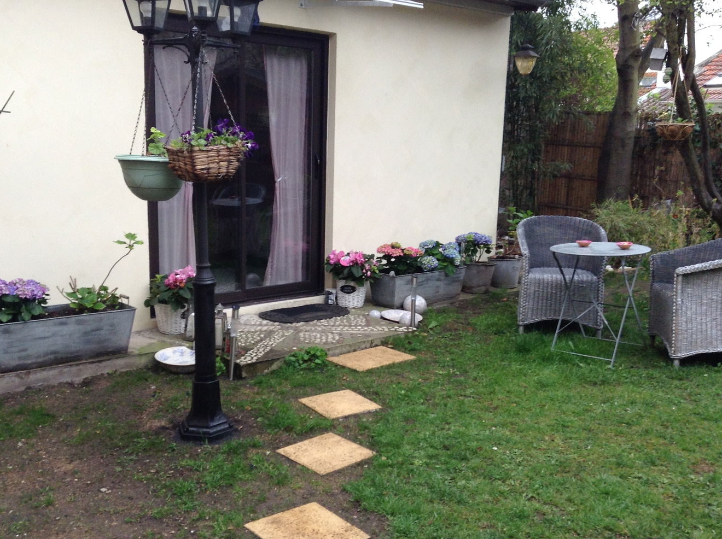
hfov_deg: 46.8
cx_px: 329
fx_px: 833
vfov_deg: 35.9
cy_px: 279
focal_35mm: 40
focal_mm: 3.3
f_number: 2.4
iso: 50
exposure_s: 1/120
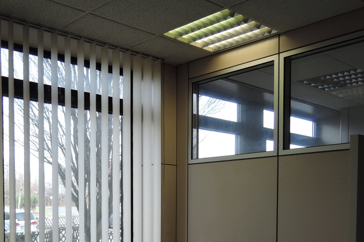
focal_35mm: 44
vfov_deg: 29.1
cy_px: 225
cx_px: 134
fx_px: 445
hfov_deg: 44.1
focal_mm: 5.1
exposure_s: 1/250
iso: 140
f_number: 2.2
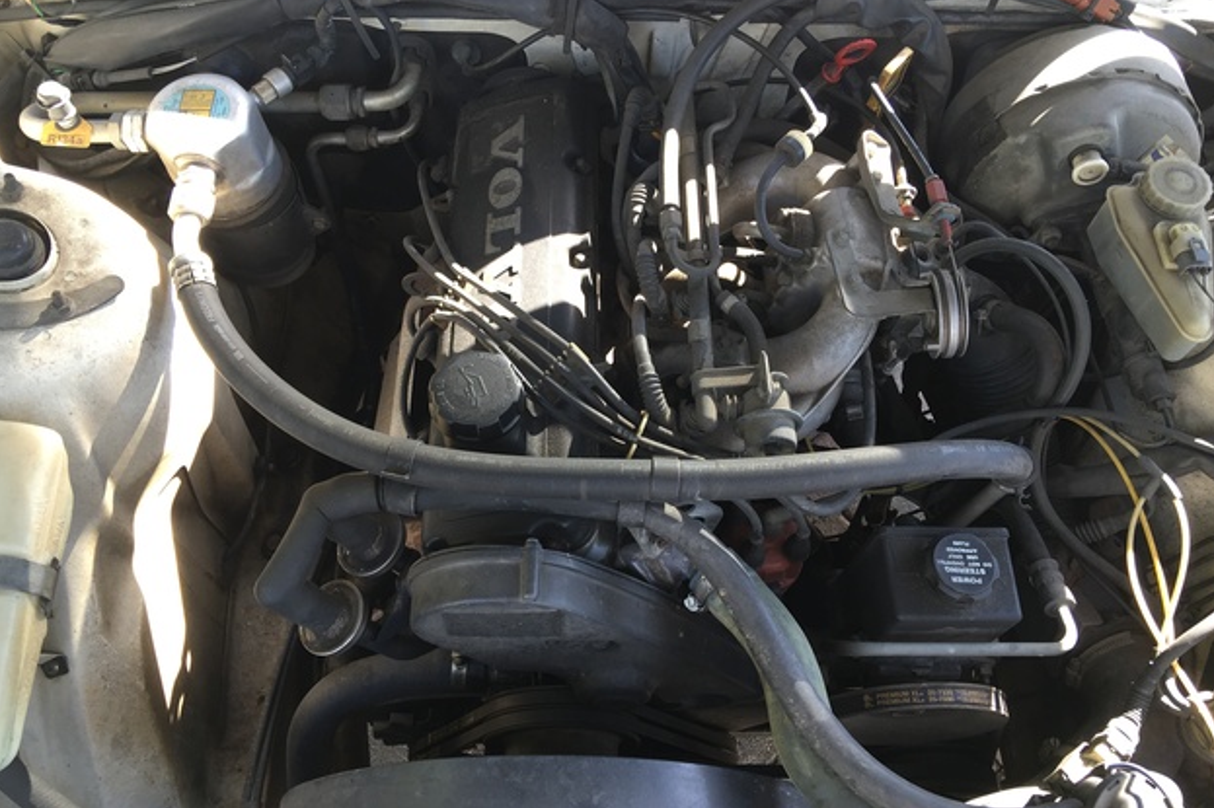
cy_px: 374
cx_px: 616
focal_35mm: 31
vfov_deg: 42.3
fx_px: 1045
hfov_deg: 60.3
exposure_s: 1/40
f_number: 2.2
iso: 25
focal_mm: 4.15
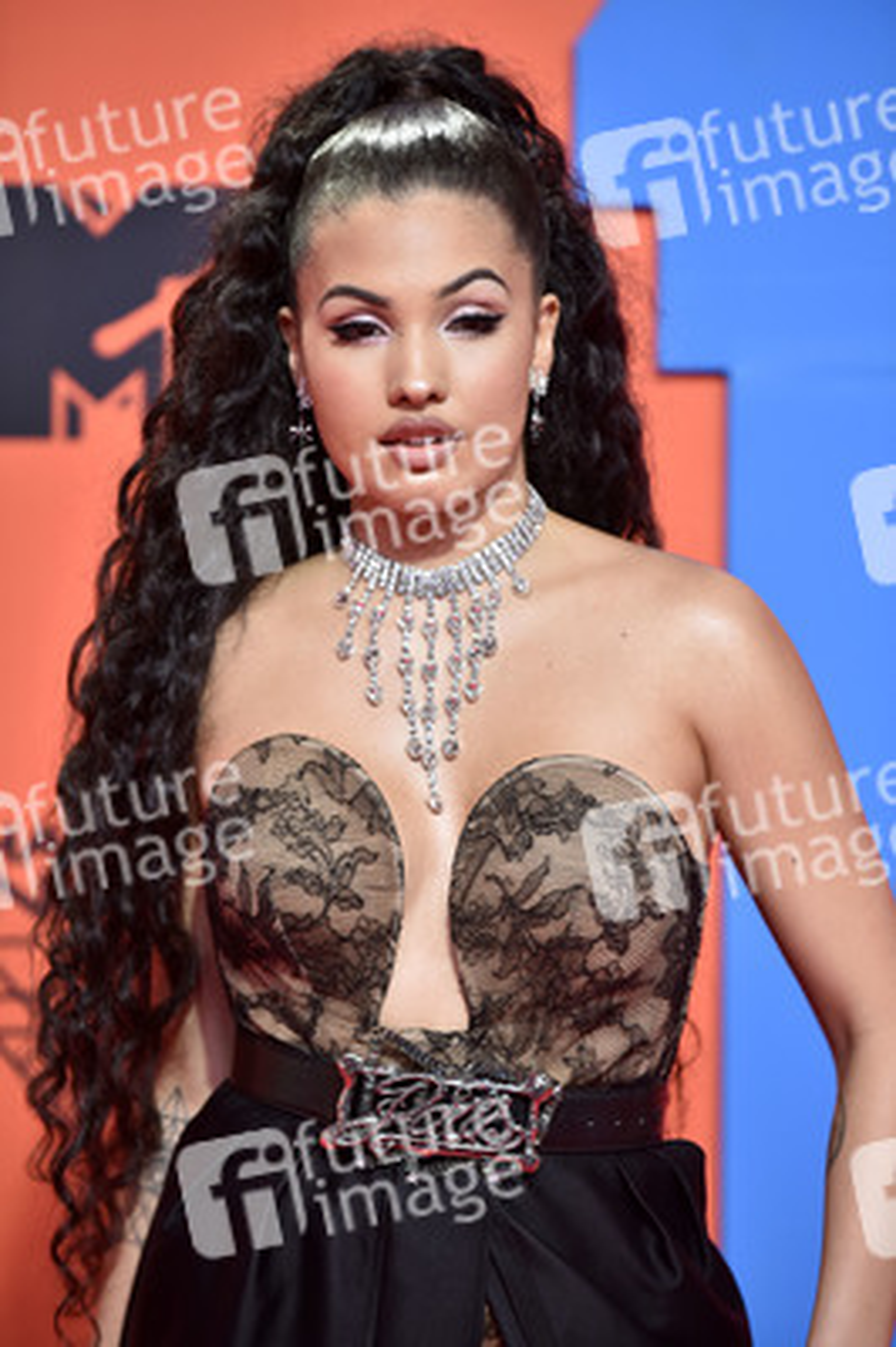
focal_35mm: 175
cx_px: 448
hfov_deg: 7.8
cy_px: 674
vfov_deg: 11.8
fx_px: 6544
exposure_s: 1/250
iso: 2000
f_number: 3.5
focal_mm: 175
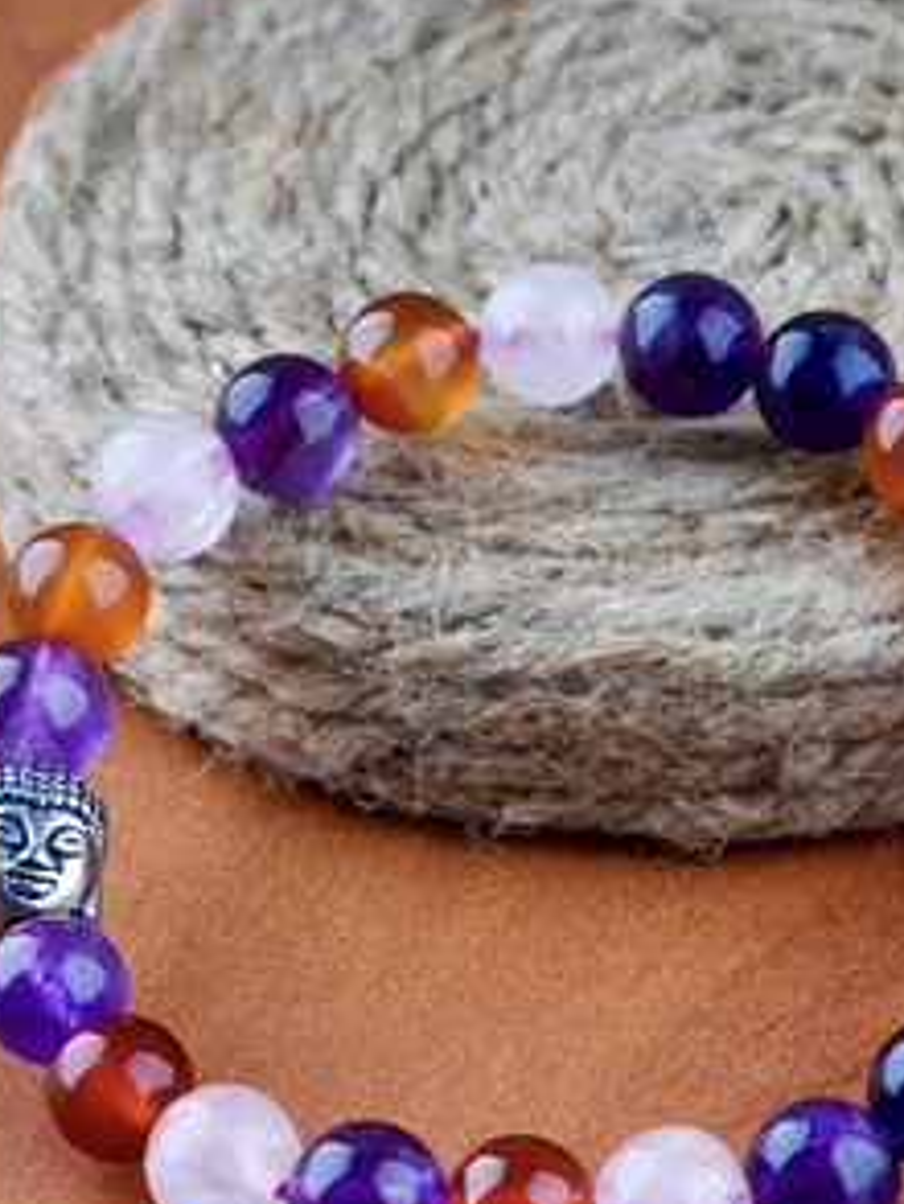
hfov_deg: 7.7
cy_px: 840
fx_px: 6681
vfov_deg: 10.3
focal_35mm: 192
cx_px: 485
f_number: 13
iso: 100
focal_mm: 90
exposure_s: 1/160
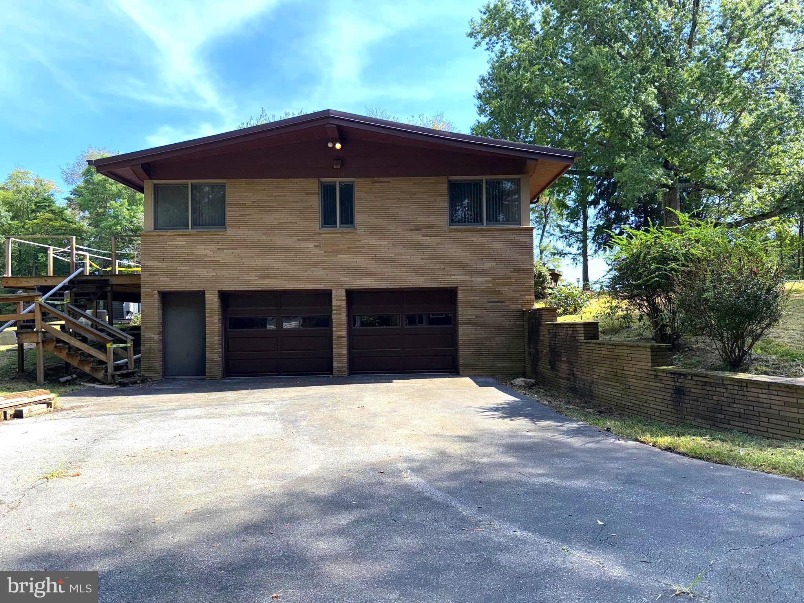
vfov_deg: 56.8
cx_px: 402
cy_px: 302
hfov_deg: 71.6
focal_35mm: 24
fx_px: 557
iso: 50
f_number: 1.78
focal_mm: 6.76
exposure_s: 1/2000
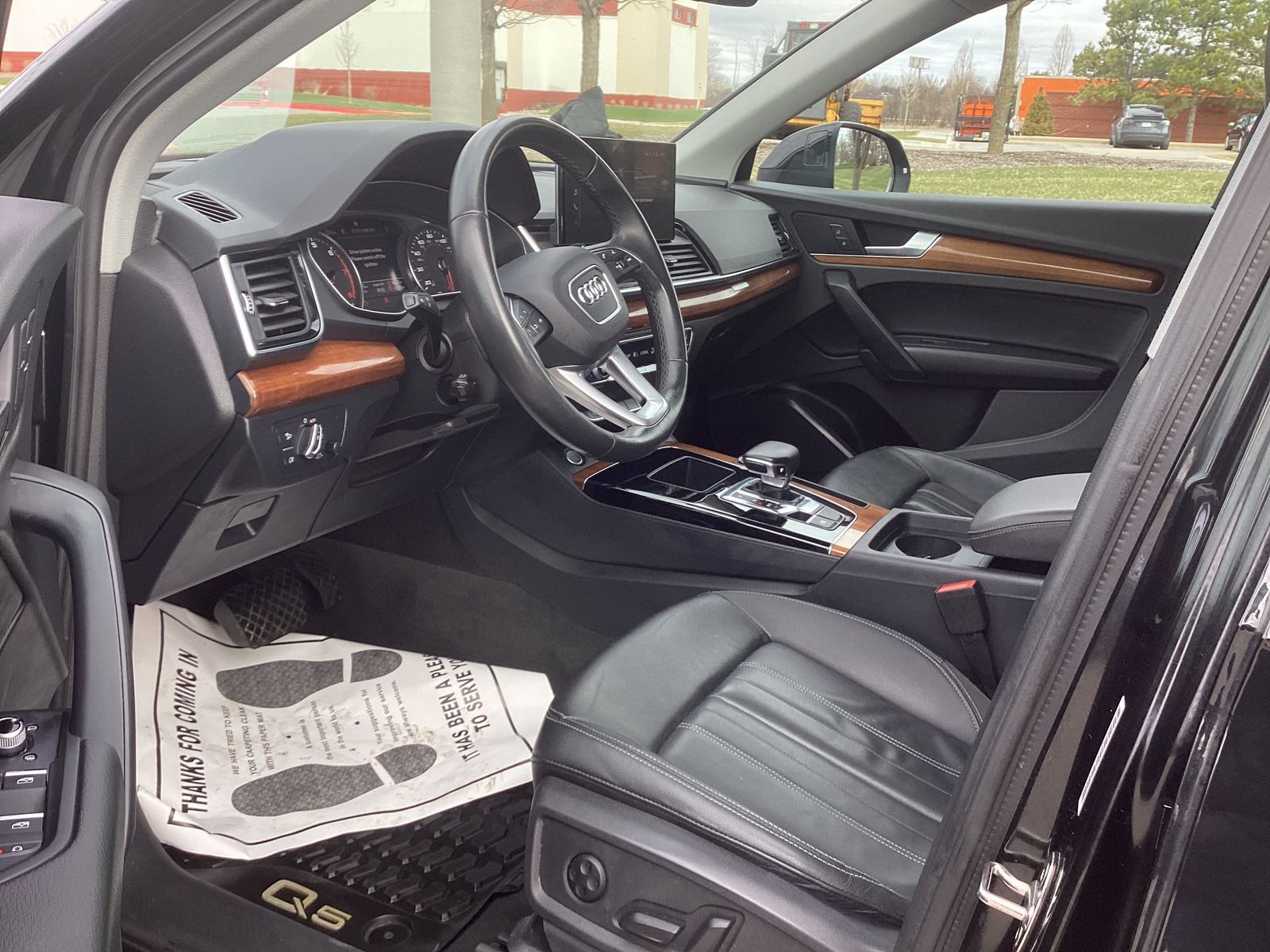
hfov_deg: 58.4
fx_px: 1137
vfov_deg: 45.4
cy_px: 476
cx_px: 635
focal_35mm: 31
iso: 25
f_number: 2.4
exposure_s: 1/120
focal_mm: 3.3
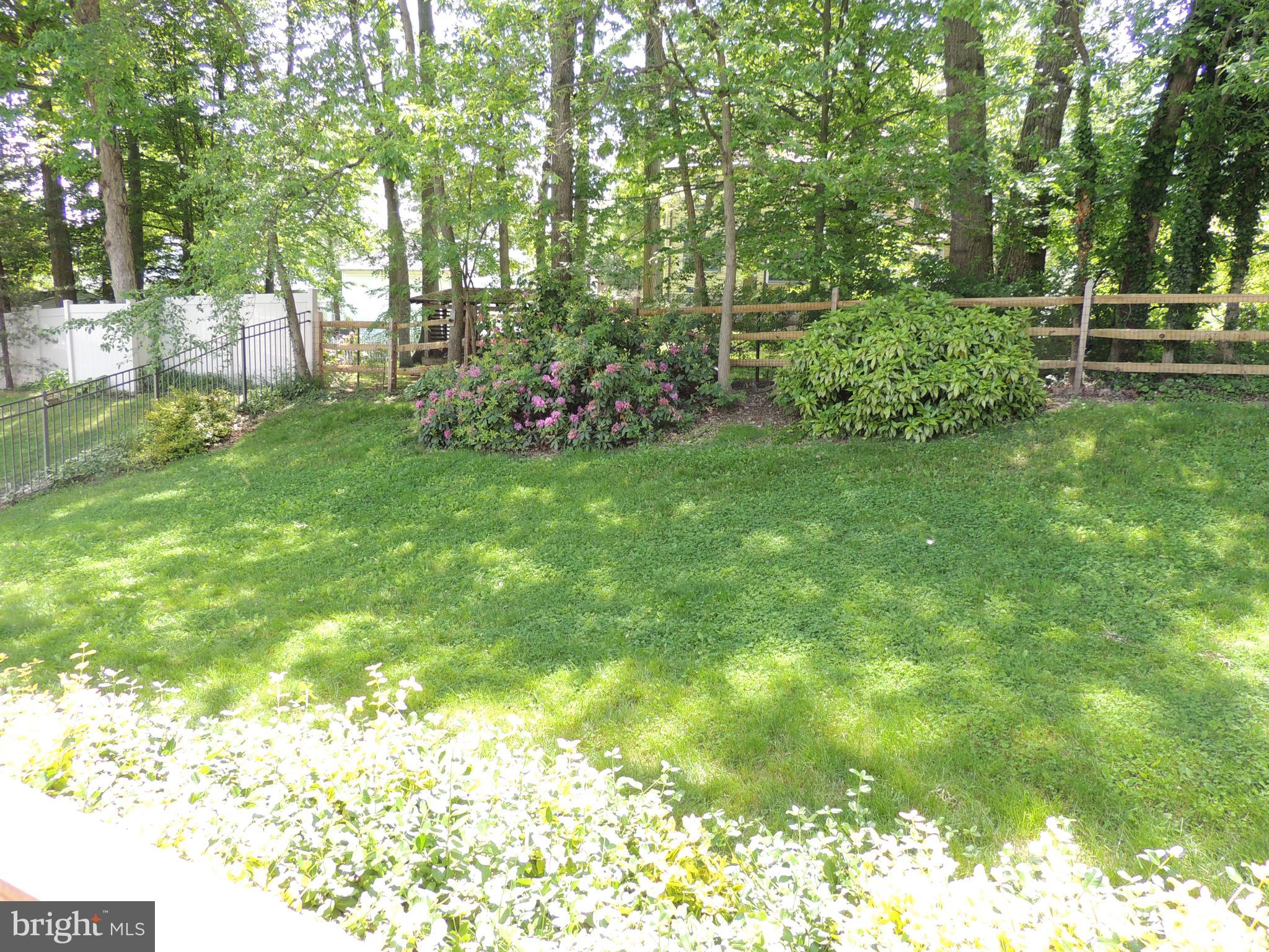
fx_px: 880
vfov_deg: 56.8
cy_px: 476
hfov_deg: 71.6
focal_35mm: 24
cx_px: 634
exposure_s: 1/100
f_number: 3
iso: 100
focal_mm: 4.3
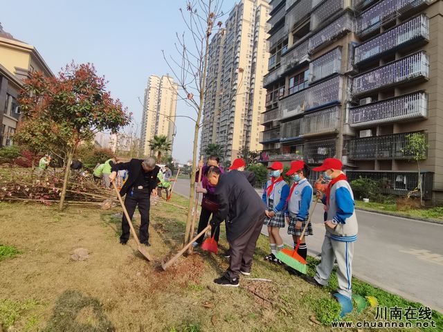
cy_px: 166
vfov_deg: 74.7
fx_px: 218
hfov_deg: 91.0
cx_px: 222
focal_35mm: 17
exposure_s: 1/672
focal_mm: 1.78
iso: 50
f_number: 2.4
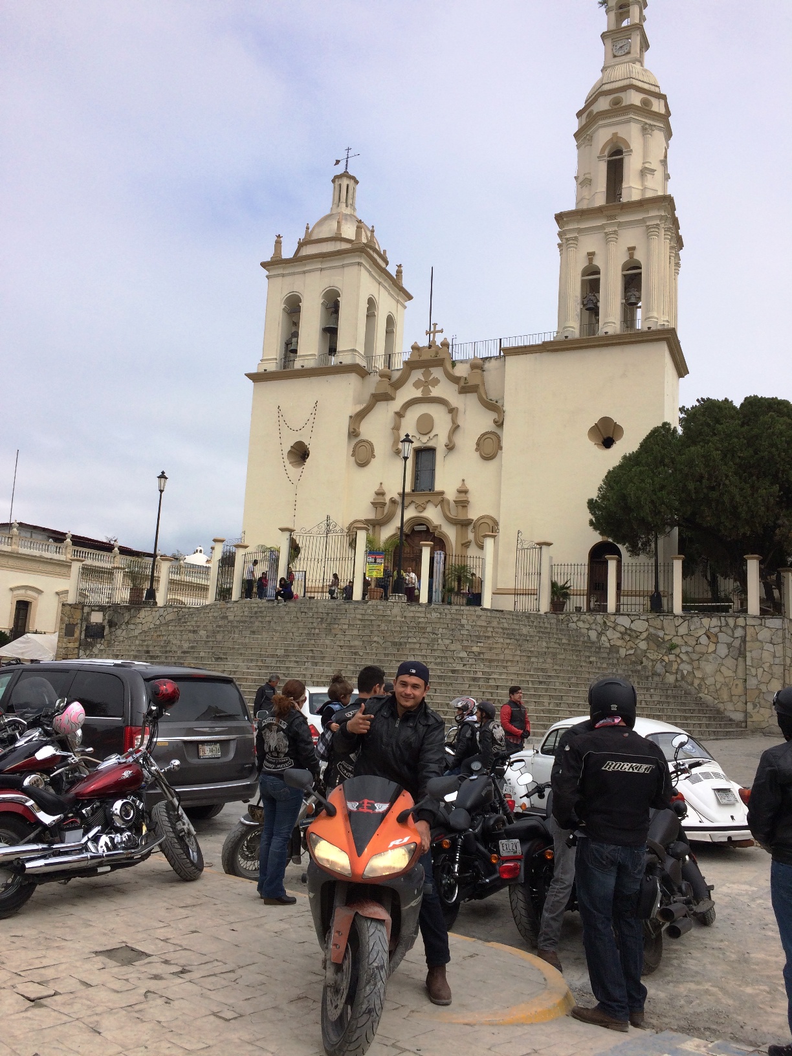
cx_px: 396
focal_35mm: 29
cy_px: 528
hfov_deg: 48.2
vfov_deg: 61.7
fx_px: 885
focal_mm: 4.15
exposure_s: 1/2415
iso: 32
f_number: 2.2
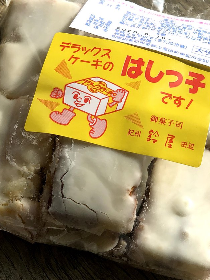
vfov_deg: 20.6
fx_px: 768
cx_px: 97
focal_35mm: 95
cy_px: 119
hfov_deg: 15.6
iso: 16
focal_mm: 6
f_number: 2.4
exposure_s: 1/960
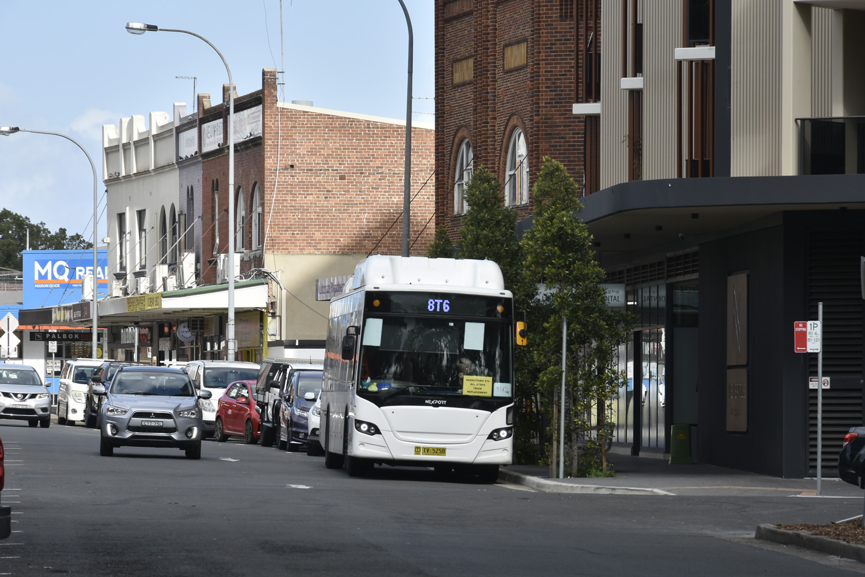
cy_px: 288
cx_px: 432
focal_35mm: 195
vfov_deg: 7.0
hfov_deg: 10.5
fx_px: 4685
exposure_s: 1/160
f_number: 11
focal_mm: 130
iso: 100
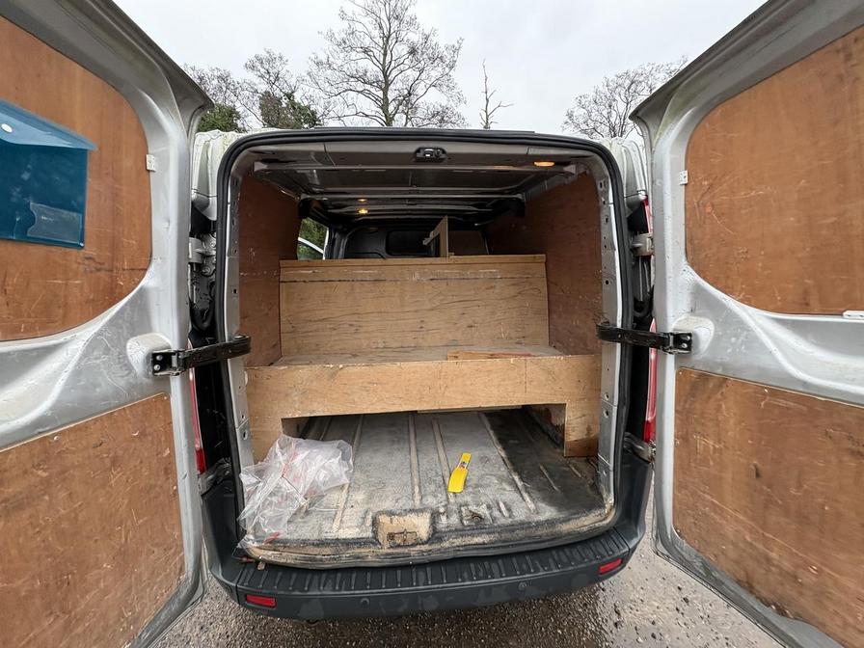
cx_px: 432
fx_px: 349
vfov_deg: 85.7
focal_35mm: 14
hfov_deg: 102.1
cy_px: 324
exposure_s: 1/101
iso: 125
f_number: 2.2
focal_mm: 2.22
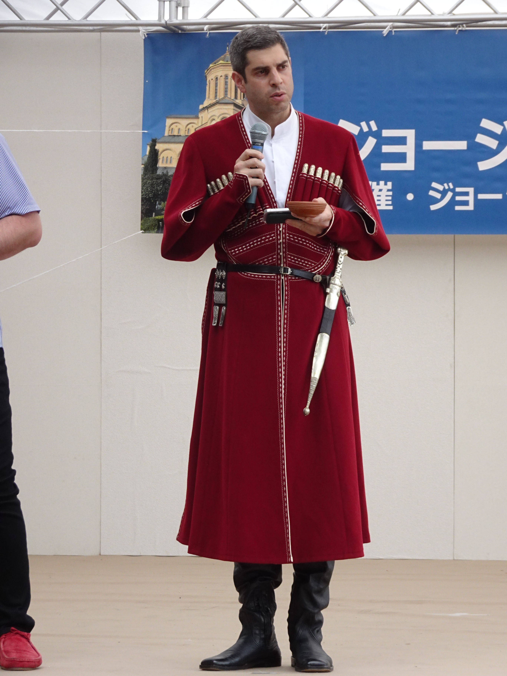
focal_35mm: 168
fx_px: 3281
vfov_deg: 11.8
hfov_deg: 8.8
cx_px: 254
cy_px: 338
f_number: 5.6
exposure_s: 1/160
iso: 200
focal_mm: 26.91
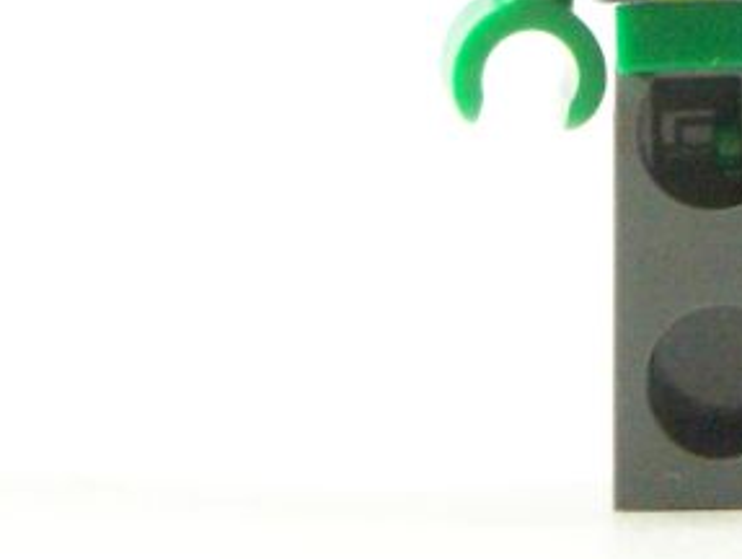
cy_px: -192
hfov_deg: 5.3
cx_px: 840
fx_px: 8027
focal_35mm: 374
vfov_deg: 4.0
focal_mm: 17.5
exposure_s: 1/60
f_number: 3.2
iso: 400
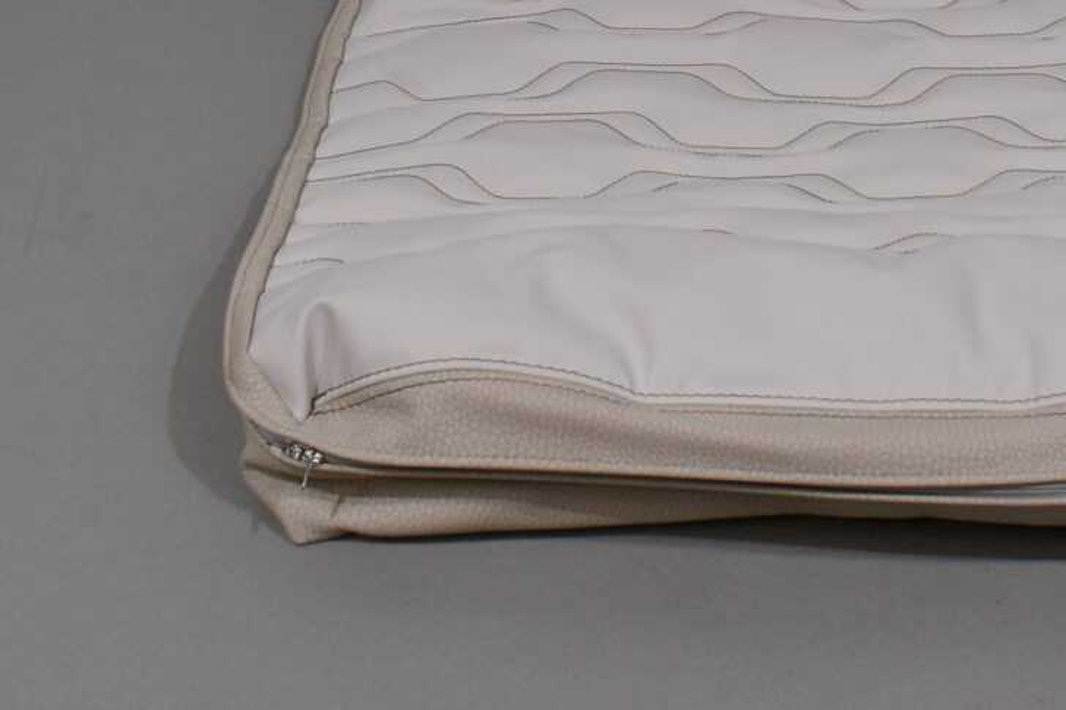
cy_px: -285
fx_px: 2812
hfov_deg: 21.2
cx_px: 867
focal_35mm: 95
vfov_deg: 13.7
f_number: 5.6
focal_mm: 18
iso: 360
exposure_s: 1/125
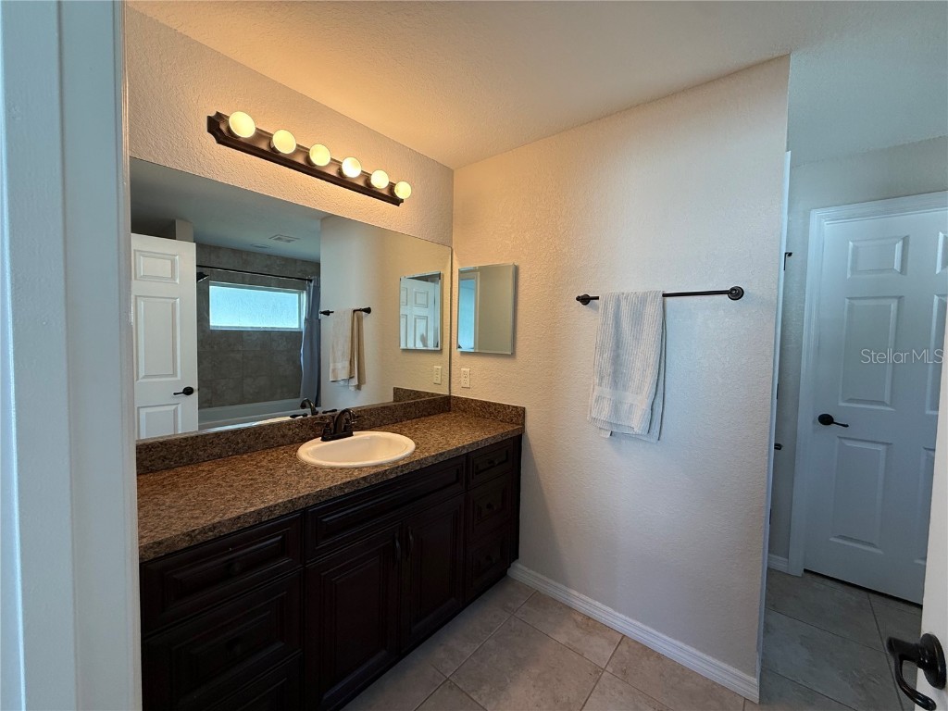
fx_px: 383
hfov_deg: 102.1
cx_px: 474
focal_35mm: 14
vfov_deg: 85.7
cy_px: 356
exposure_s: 1/120
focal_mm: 2.22
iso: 160
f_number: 2.2
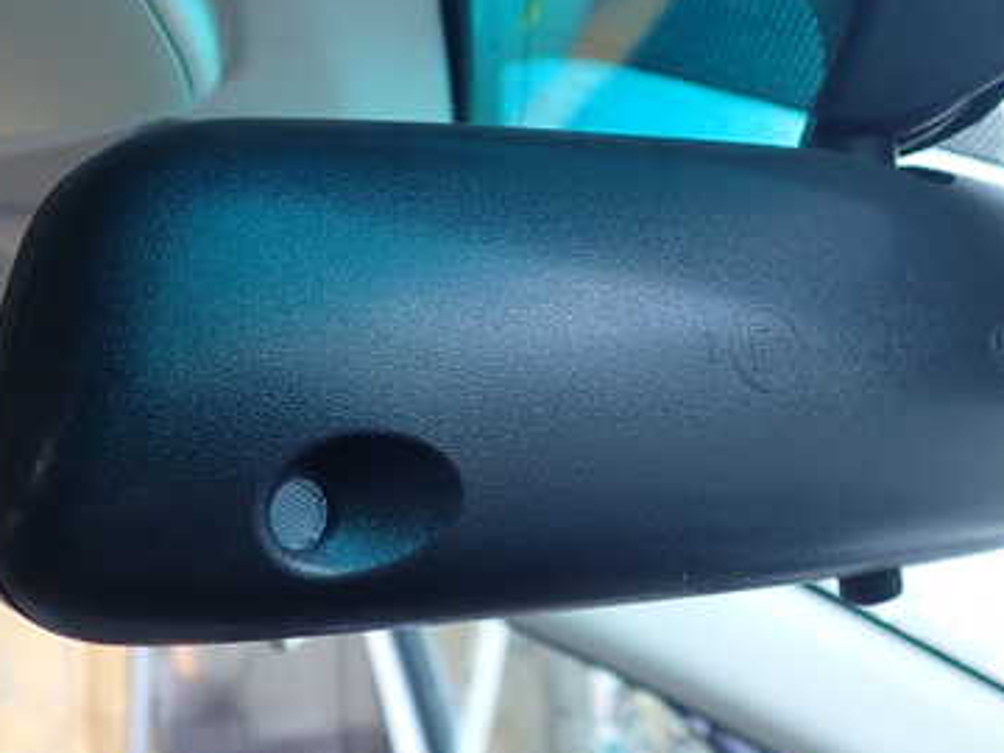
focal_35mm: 50
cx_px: 628
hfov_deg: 38.0
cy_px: 240
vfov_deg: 28.9
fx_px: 1450
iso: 100
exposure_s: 1/60
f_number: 2.3
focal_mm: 5.4
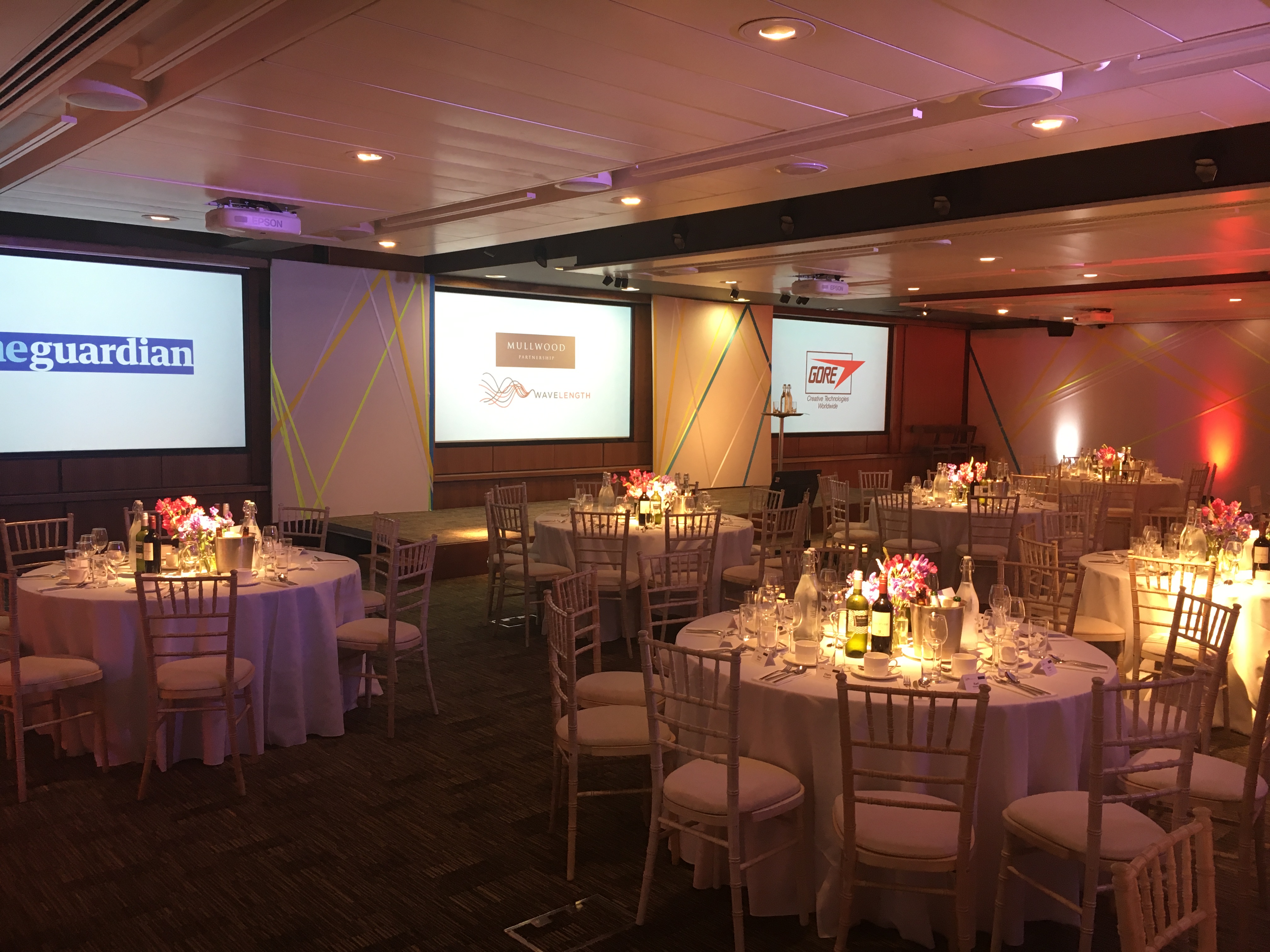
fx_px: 1064
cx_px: 635
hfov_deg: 61.7
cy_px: 476
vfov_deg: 48.2
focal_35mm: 29
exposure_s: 1/33
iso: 80
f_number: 2.2
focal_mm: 4.15
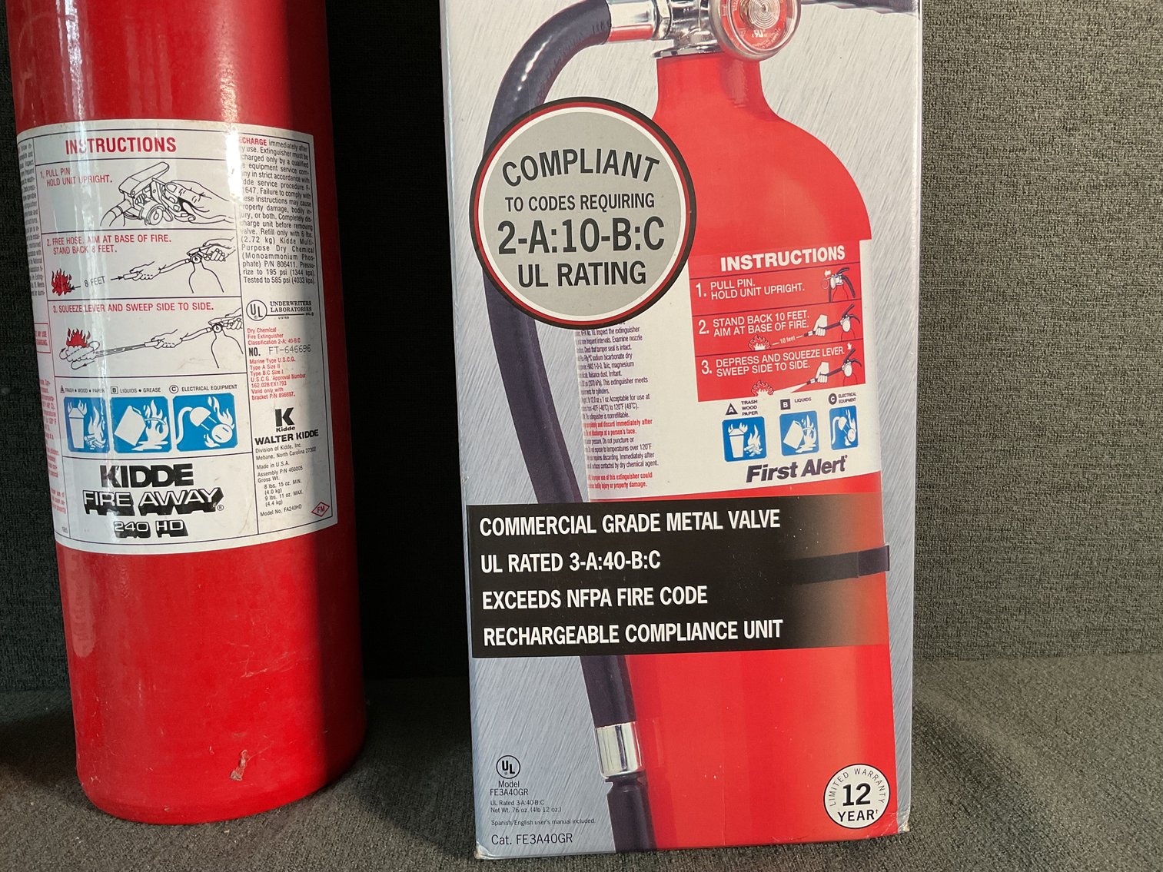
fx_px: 974
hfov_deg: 61.7
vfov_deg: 48.2
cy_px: 436
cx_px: 582
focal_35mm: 29
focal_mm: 3
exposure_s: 1/60
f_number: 1.8
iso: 50
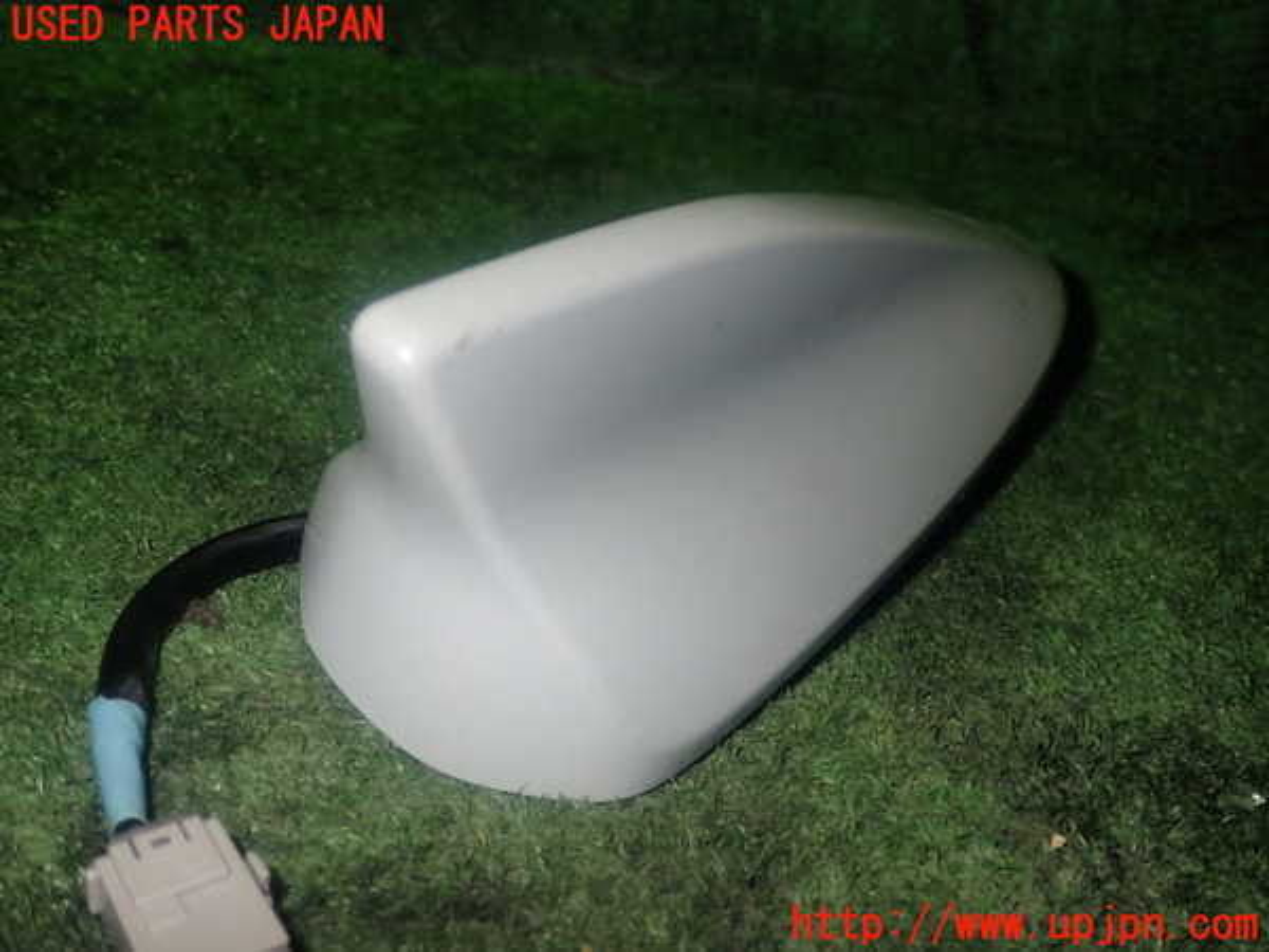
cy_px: 476
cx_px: 634
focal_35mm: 32
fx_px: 1173
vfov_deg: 44.2
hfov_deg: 56.8
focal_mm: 5.79
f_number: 7.1
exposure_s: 1/30
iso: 200
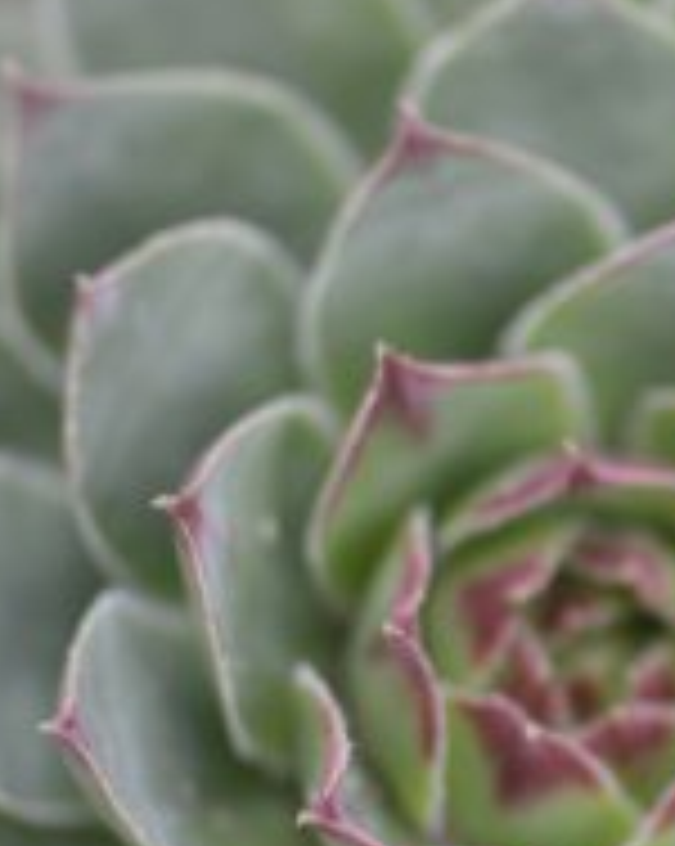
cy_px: 538
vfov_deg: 12.6
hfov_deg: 9.9
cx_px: 824
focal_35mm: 153
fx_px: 3827
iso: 100
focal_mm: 50
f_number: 2.8
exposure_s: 1/60
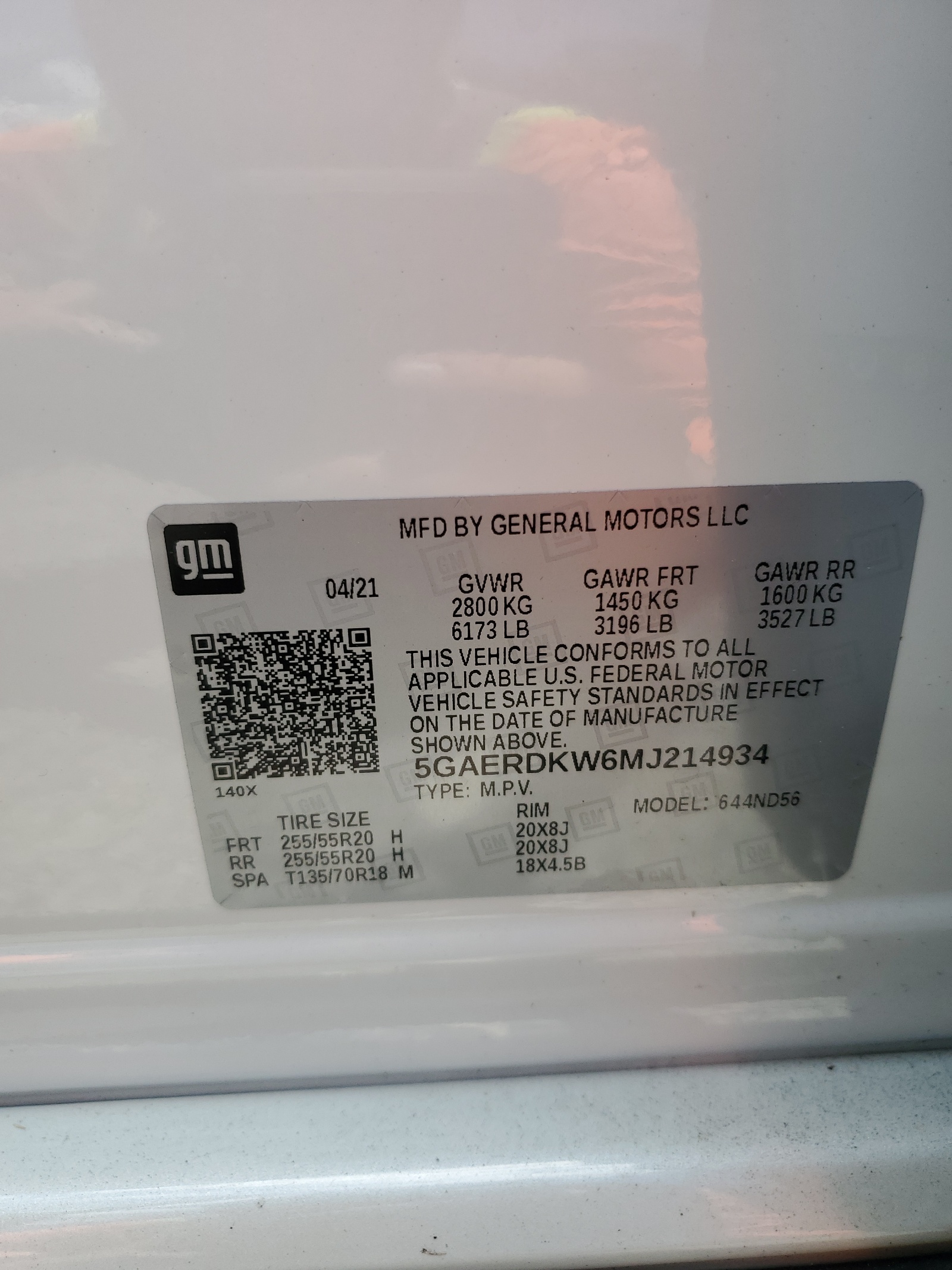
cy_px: 635
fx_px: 953
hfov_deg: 53.1
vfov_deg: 67.3
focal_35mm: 26
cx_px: 476
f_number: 1.5
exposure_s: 1/1111
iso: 50
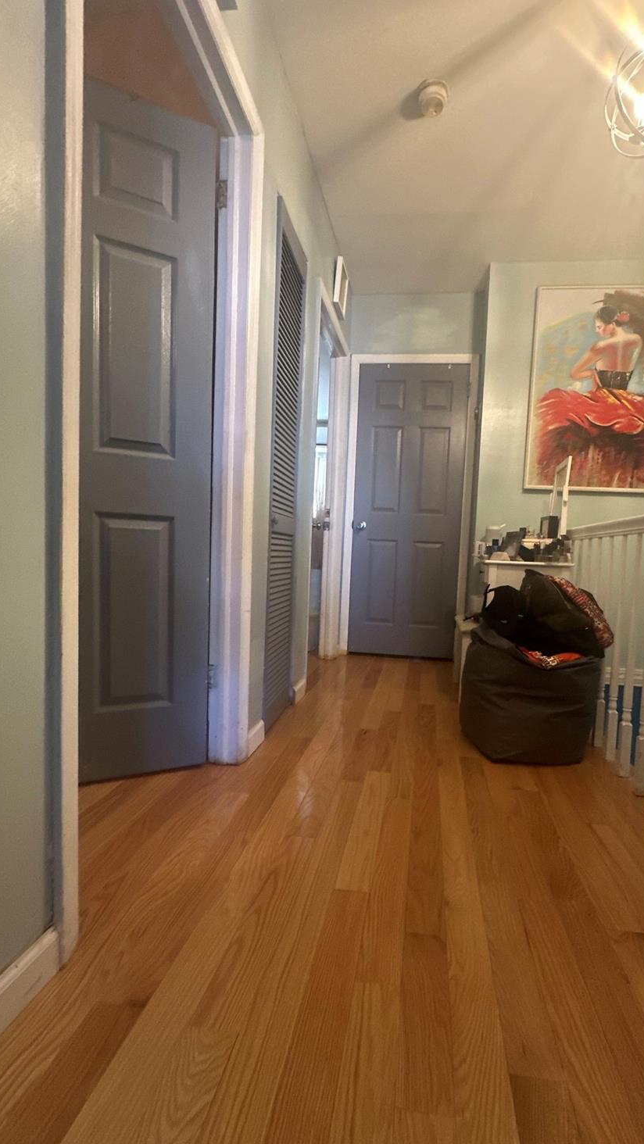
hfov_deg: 66.6
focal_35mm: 16
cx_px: 379
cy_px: 588
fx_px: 486
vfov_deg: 99.3
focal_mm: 2.22
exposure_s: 1/60
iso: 640
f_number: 2.2
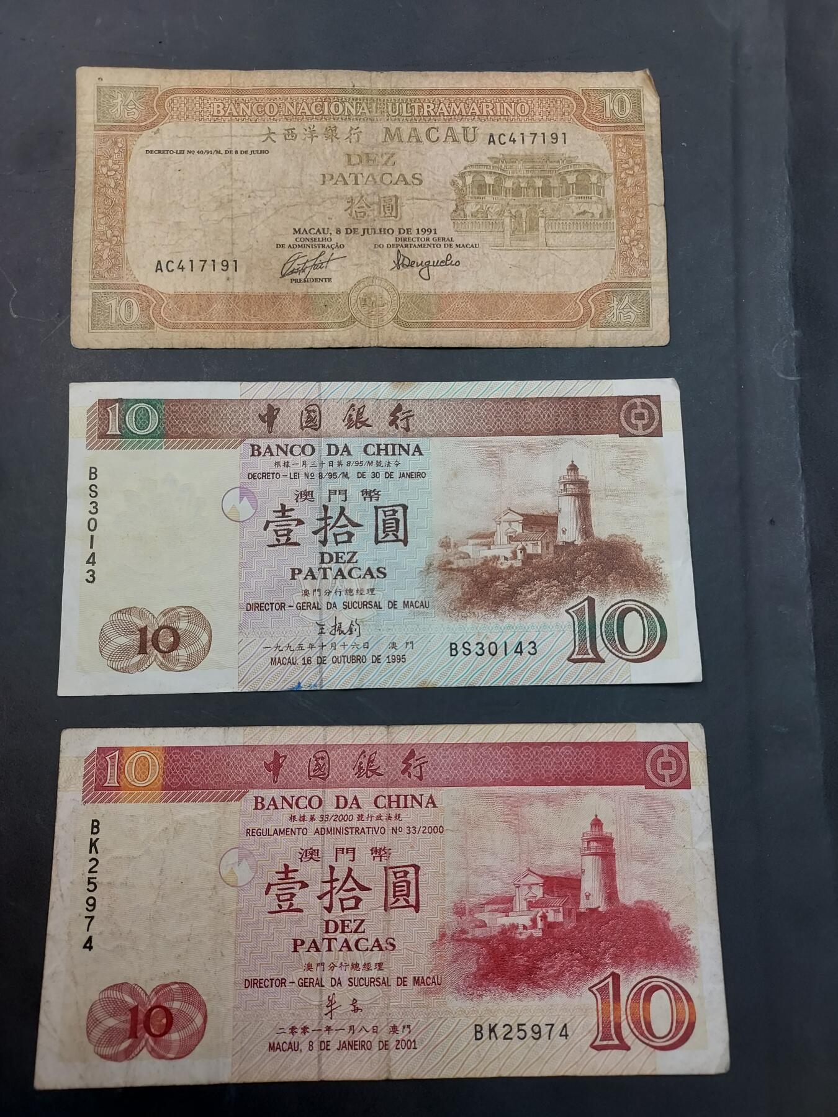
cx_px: 419
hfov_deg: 56.8
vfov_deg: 71.6
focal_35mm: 24
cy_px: 558
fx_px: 775
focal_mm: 4.6
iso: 64
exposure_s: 1/50
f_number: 1.8
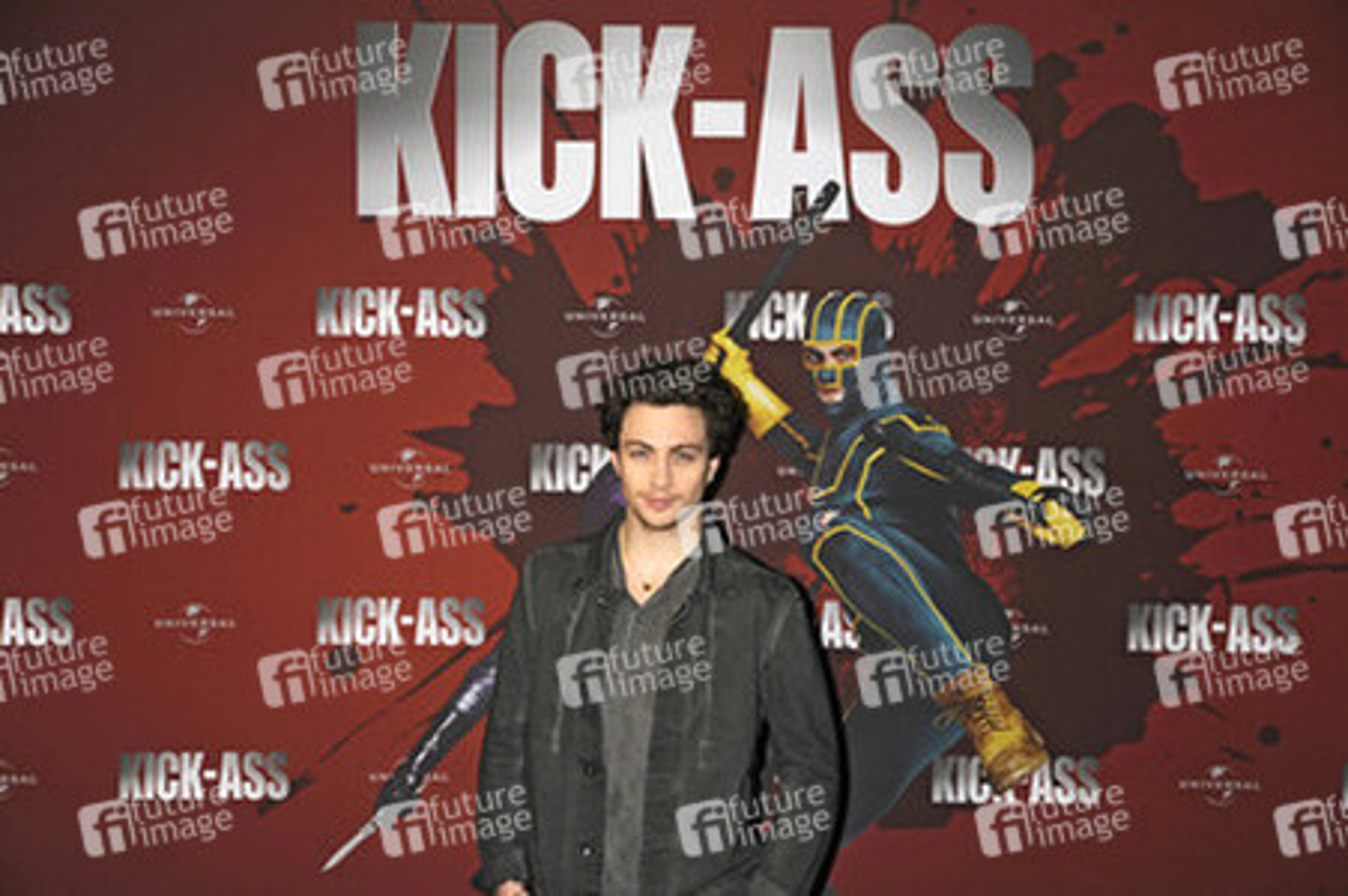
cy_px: 448
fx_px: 2469
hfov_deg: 30.5
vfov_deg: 20.6
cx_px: 674
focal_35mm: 66
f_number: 7.1
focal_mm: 66
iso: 640
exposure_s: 1/160
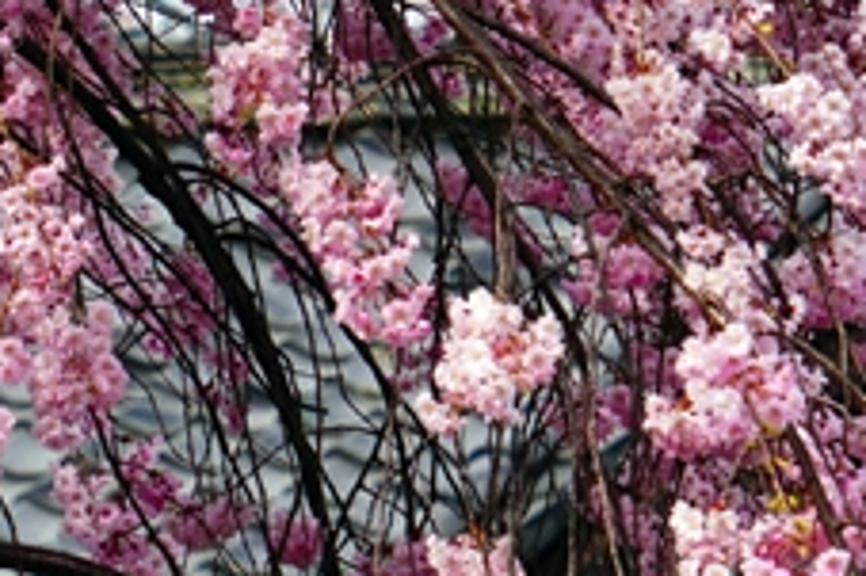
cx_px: 1072
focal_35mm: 735
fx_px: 17662
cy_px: 48
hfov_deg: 2.8
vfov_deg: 1.9
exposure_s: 1/320
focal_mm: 139
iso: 100
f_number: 7.1
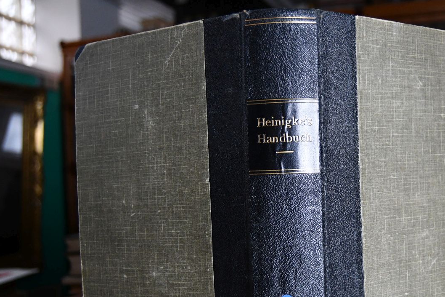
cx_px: 291
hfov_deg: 43.1
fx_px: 556
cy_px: 194
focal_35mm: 45
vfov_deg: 29.7
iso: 2200
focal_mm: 23
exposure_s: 1/125
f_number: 3.8
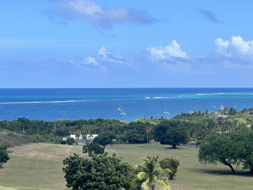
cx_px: 151
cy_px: 88
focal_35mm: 108
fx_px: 789
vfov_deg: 13.7
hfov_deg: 18.2
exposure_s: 1/786
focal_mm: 9
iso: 32
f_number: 2.8
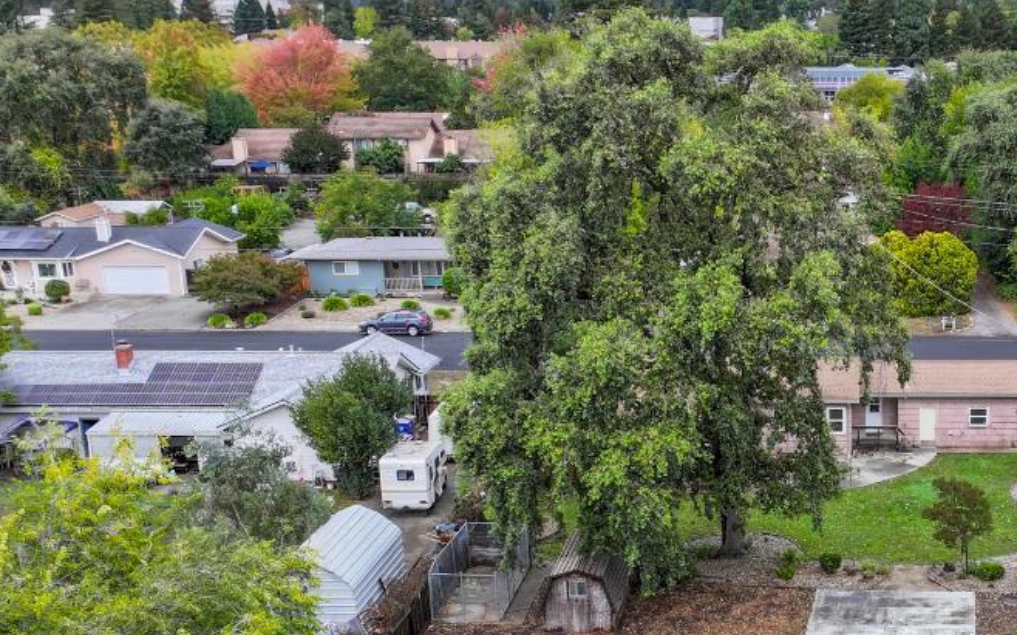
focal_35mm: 58
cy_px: 576
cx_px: 842
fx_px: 1607
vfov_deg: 21.8
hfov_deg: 33.9
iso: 230
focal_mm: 12.29
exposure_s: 1/1000
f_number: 2.8
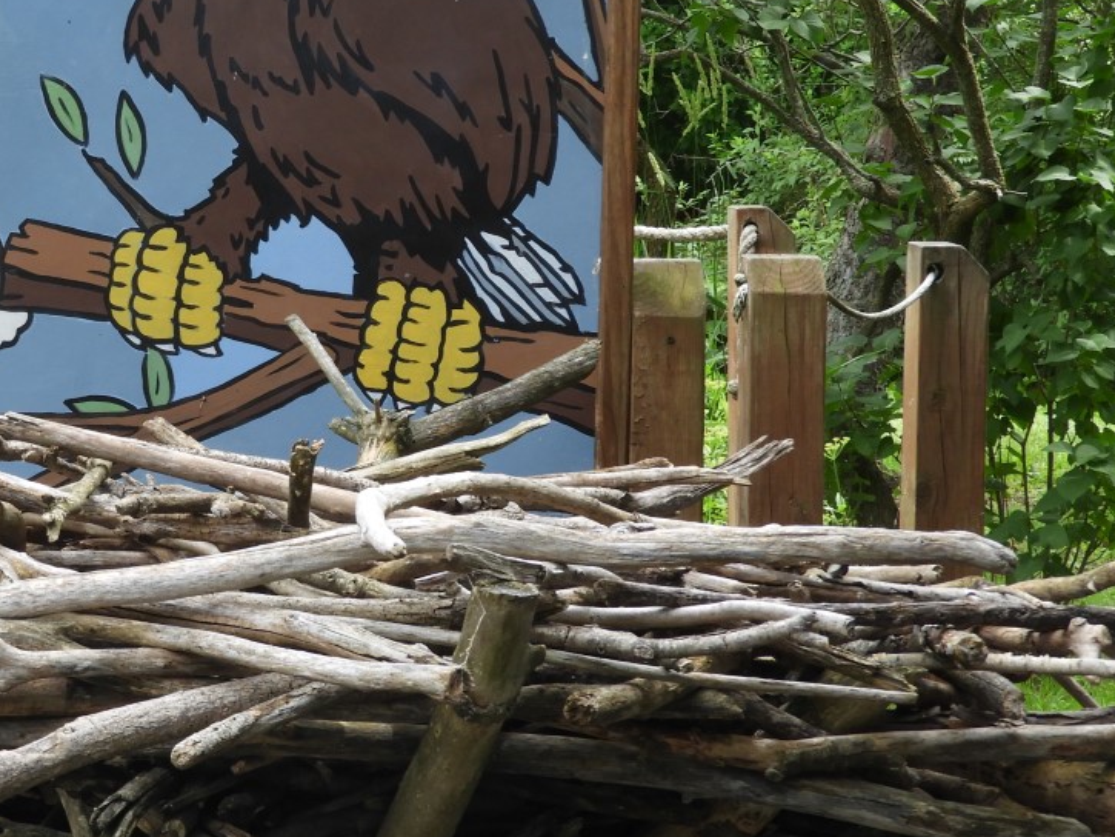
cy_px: 294
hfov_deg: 14.1
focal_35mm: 139
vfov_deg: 10.7
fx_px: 4478
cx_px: 185
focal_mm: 12.5
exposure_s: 1/125
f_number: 4.5
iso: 100
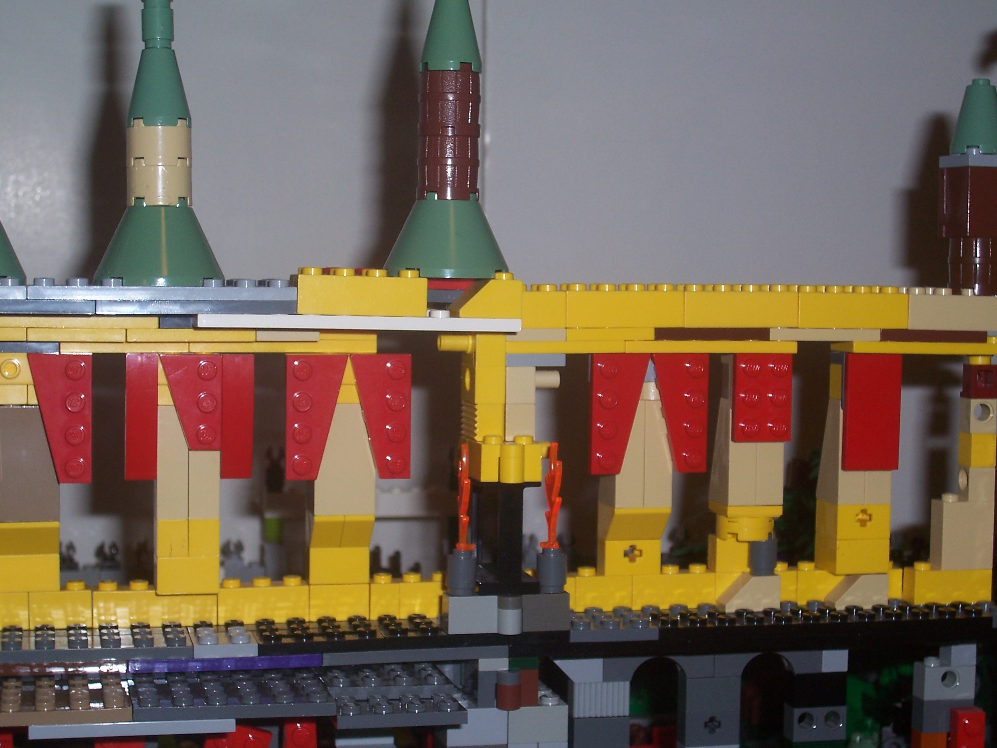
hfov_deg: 29.4
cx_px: 498
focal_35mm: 66
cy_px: 374
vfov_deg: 22.3
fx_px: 1901
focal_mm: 10.8
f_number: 4
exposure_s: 1/90
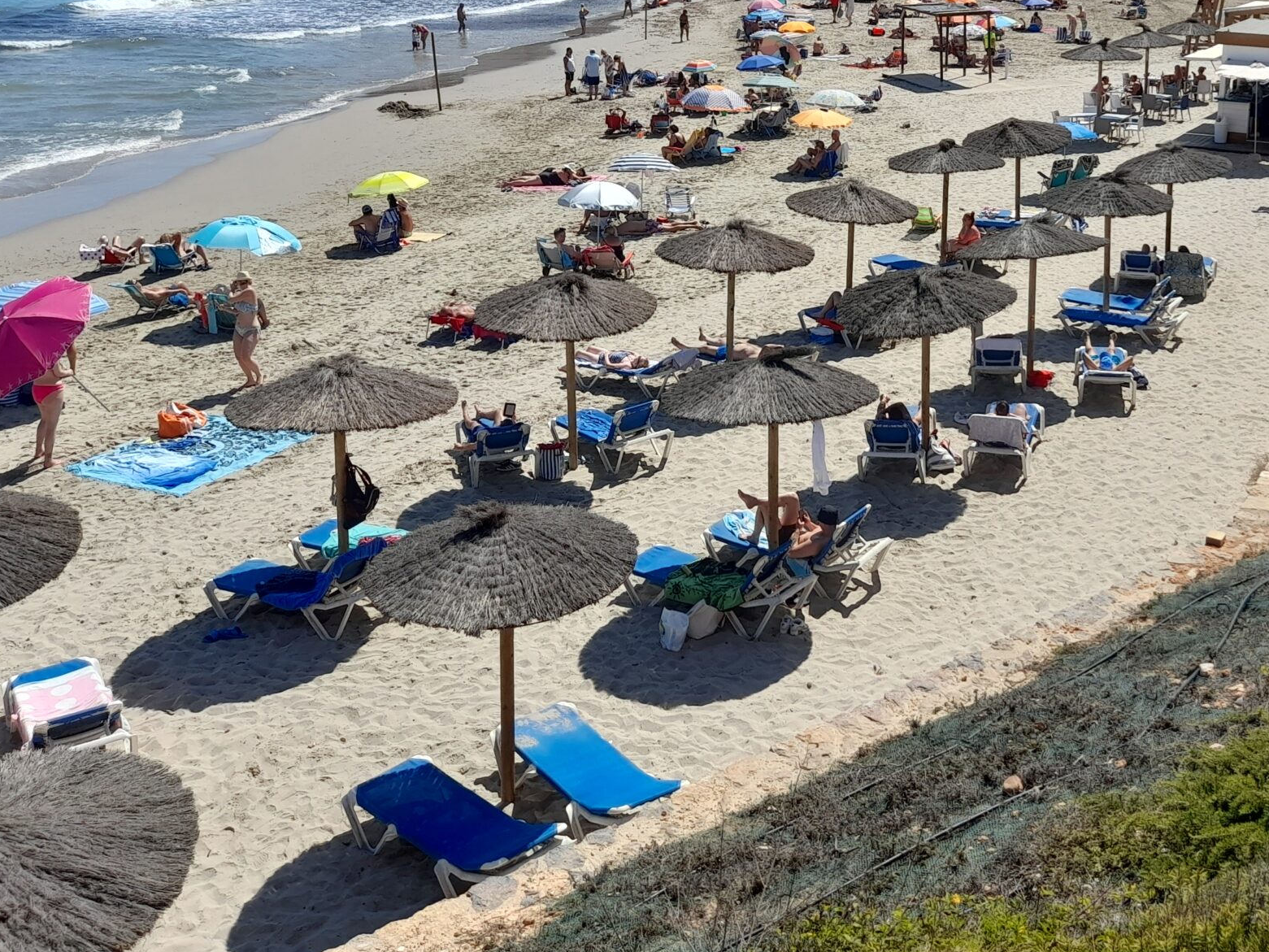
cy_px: 192
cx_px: 880
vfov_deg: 34.1
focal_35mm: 41
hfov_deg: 44.9
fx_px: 1503
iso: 20
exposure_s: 1/1166
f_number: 2
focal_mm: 4.6
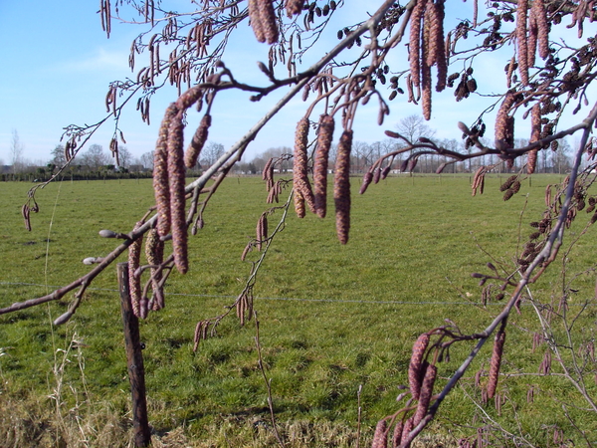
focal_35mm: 37
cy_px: 224
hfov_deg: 50.1
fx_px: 638
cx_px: 298
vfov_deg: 38.7
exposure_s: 1/240
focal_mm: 5.7
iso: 70
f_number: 4.5
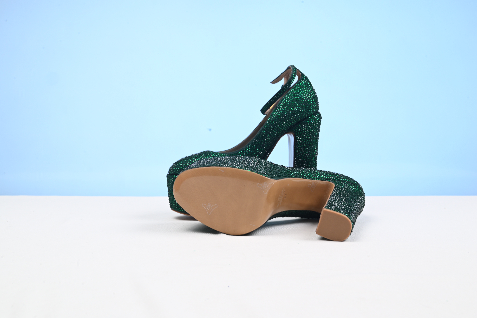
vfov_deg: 33.4
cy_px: 159
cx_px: 238
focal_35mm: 40
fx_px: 530
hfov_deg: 48.4
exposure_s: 1/2
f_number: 16
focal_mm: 40
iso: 100
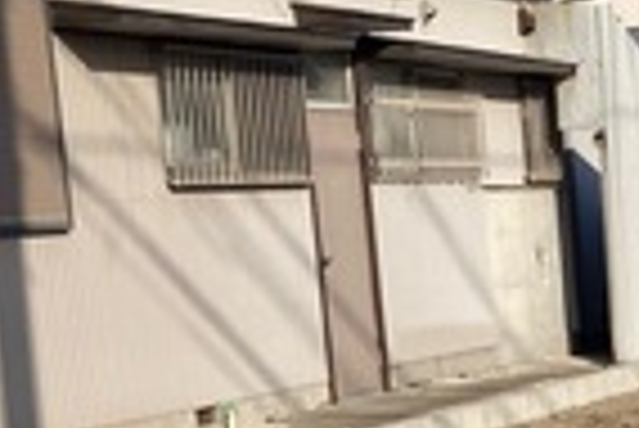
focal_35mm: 131
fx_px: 2328
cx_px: 1040
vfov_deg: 10.2
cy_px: 613
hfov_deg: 14.3
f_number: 1.8
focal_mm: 3.99
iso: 20
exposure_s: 1/2088
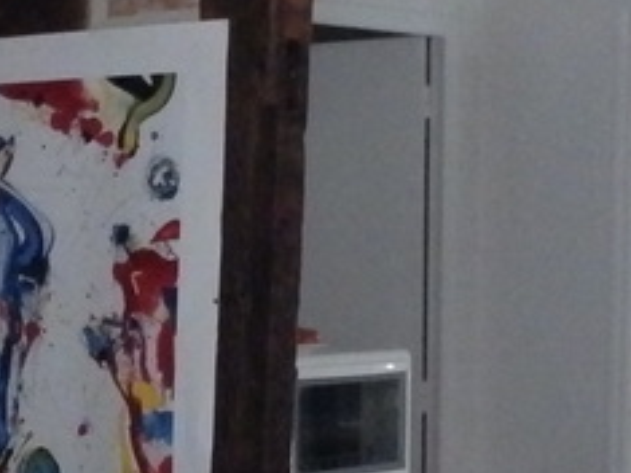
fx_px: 1749
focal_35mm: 96
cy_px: 465
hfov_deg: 19.6
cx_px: -67
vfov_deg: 15.1
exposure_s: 1/30
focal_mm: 4
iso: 1250
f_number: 3.4
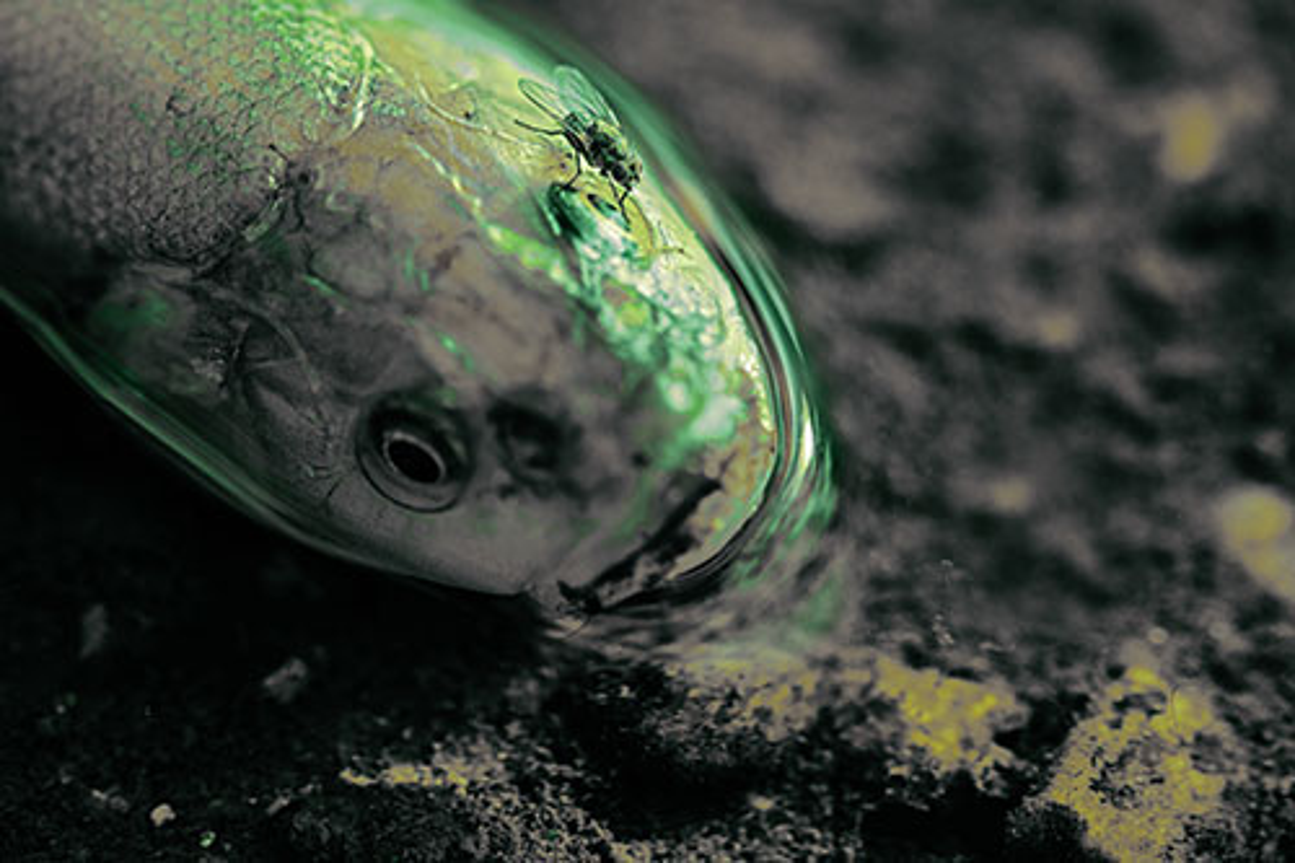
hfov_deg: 9.8
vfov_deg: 6.5
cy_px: 432
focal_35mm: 210
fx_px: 7551
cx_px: 648
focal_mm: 210
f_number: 7.6
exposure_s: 1/250
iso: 360
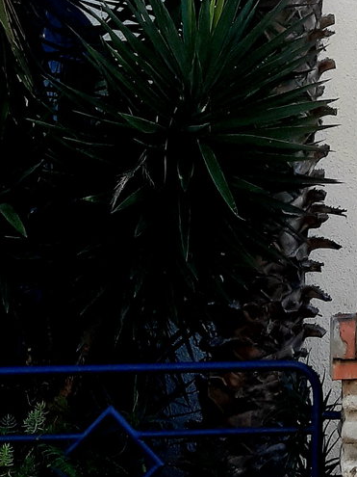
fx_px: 1541
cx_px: 492
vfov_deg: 16.1
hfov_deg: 12.7
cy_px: -232
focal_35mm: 112
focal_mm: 3.92
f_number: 1.7
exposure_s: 1/385
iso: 40
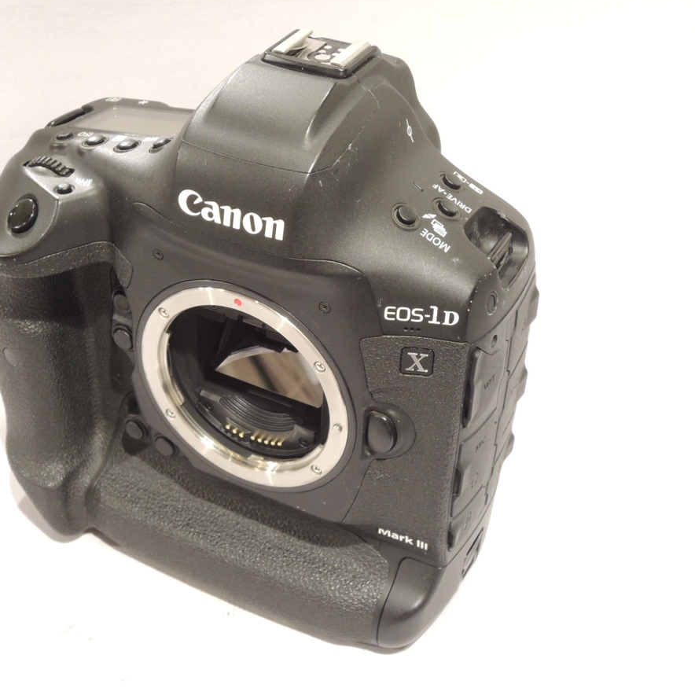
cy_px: 343
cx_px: 258
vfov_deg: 31.6
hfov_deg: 31.5
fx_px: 1227
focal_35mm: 54
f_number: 4.5
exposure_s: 1/30
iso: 400
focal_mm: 8.1
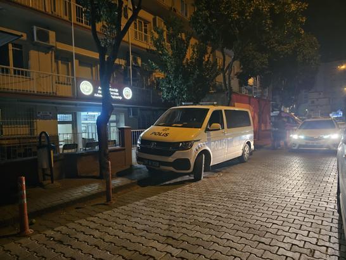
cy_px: 130
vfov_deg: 58.9
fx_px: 230
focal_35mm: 23
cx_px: 173
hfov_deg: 73.9
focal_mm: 6.3
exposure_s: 1/25
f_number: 1.7
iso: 1000
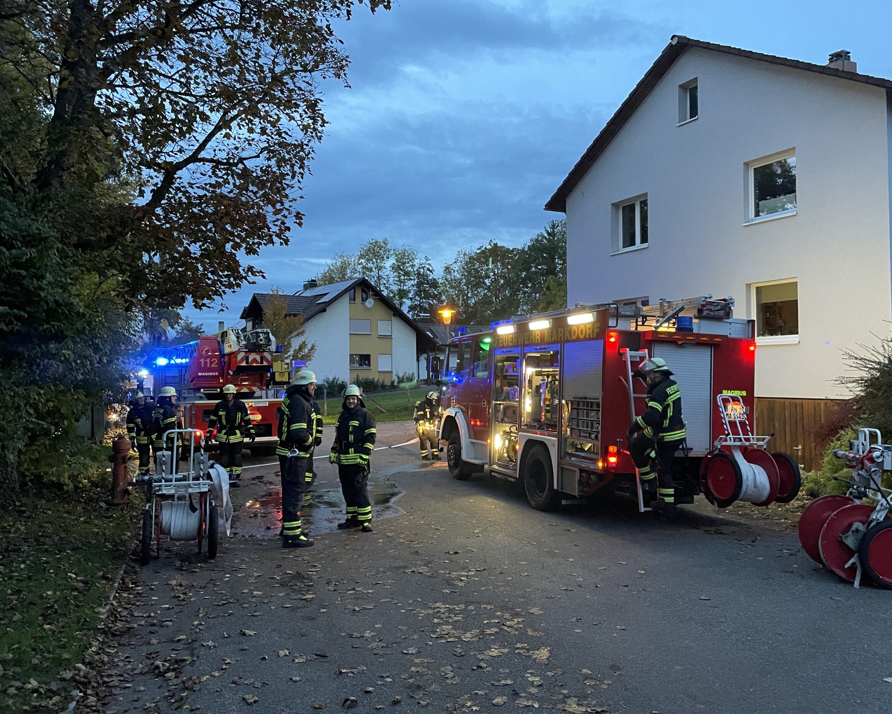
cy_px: 351
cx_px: 488
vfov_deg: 51.5
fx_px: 739
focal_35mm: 28
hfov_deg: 62.1
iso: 500
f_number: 1.6
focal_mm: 4.2
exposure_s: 1/40
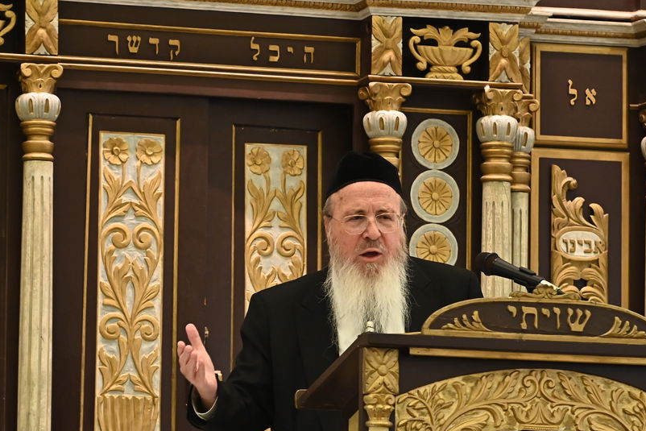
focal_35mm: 178
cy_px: 310
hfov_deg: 11.5
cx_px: 312
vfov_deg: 7.7
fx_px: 3194
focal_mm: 102
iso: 2500
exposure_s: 1/160
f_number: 7.1
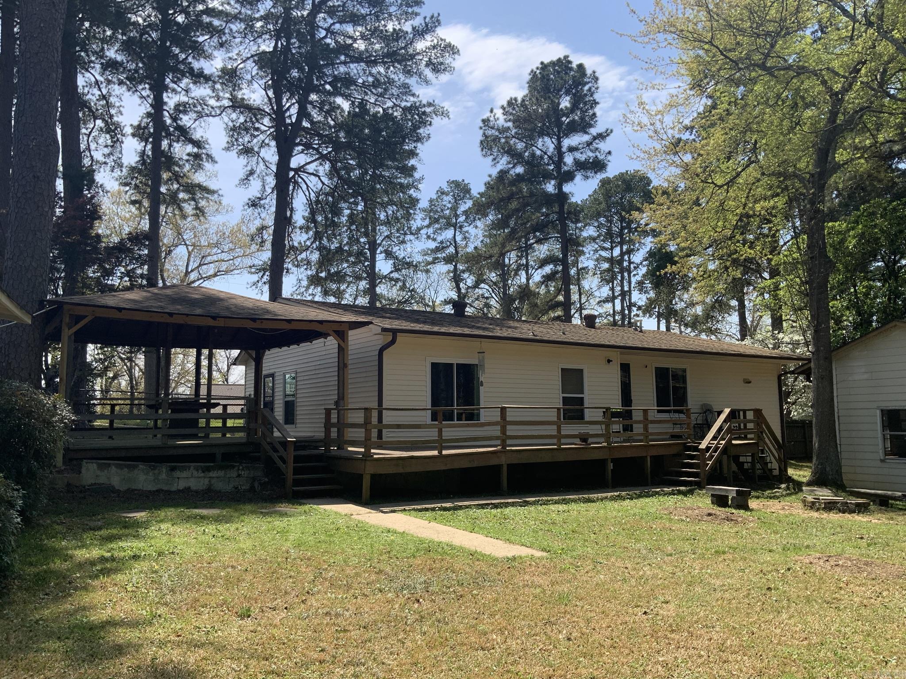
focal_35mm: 29
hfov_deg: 61.7
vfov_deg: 48.2
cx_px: 453
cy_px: 340
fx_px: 759
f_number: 1.8
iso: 16
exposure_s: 1/1490
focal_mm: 3
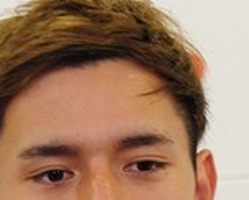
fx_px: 4922
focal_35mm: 667
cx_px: 95
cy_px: 236
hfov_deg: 2.9
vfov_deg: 2.3
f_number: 8
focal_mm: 200
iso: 1600
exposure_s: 1/90
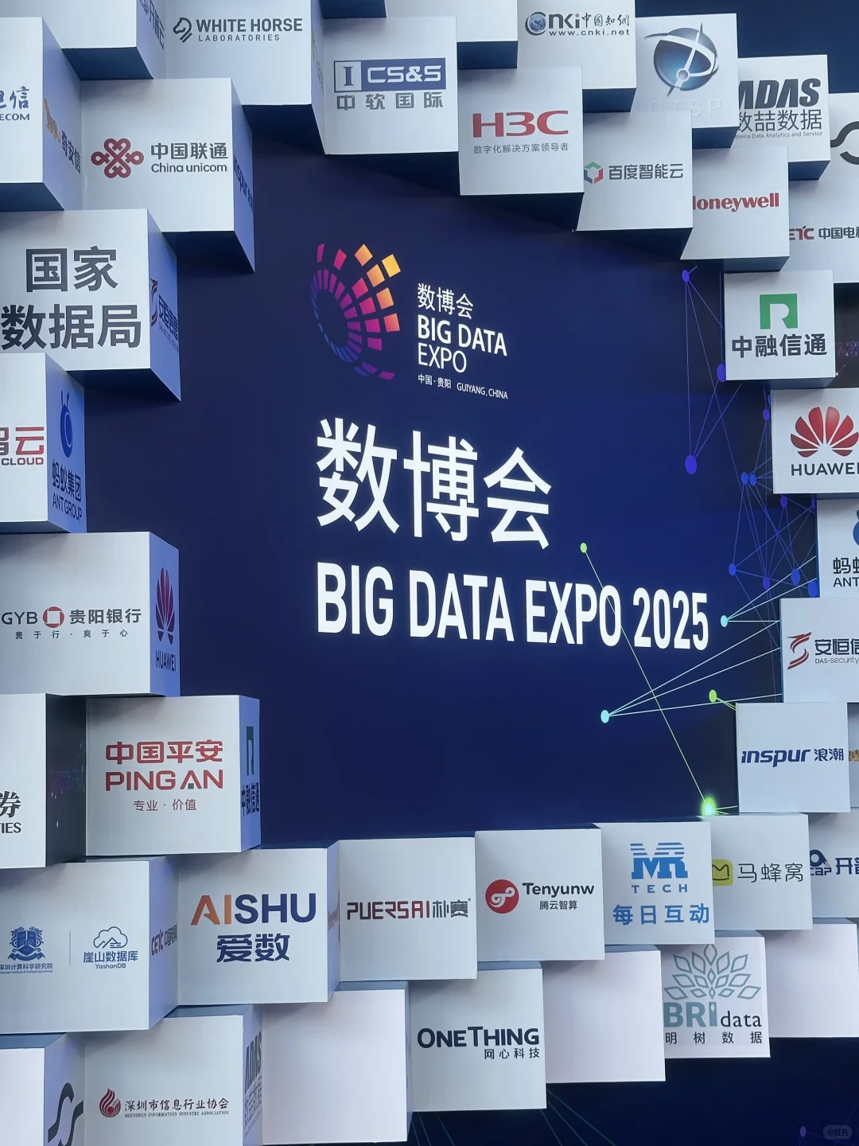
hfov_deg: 30.3
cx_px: 430
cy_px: 573
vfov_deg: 39.7
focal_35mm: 48
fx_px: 1588
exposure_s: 1/100
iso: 50
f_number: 1.78
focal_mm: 6.86
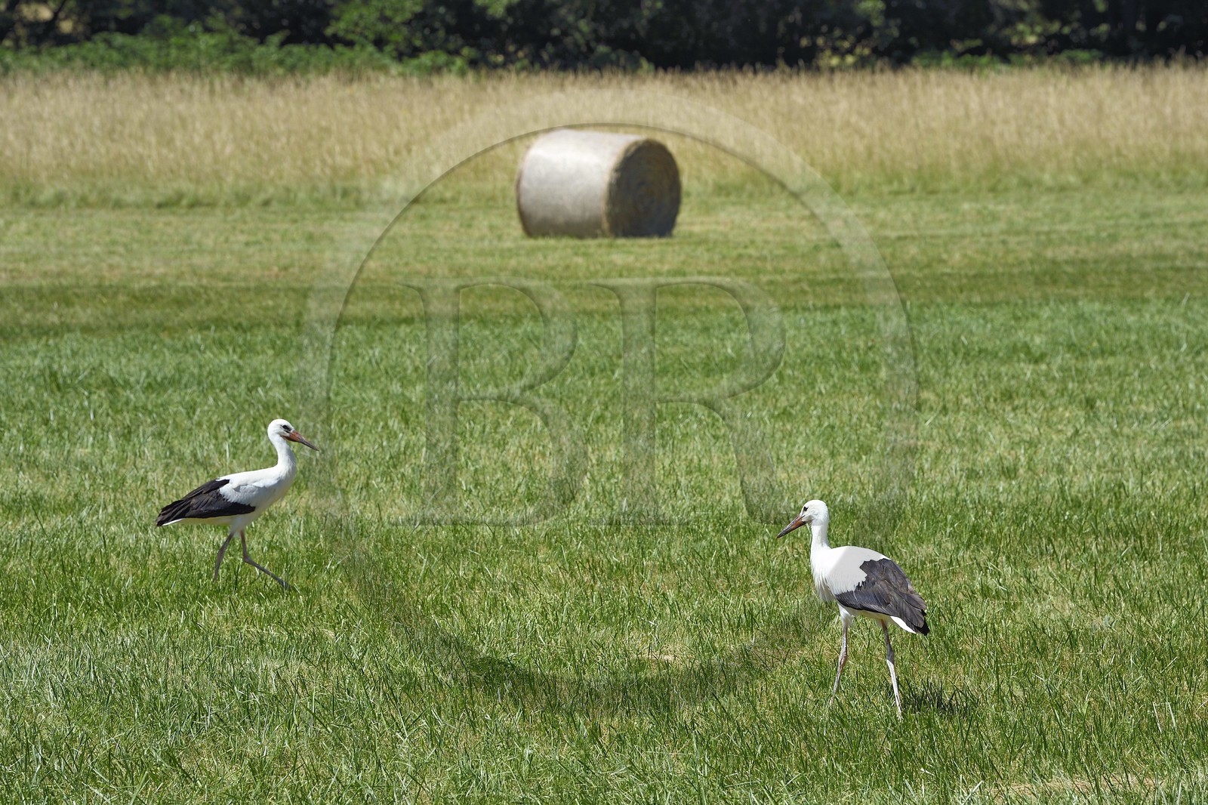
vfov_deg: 6.9
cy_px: 402
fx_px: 6709
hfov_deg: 10.3
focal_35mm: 200
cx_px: 604
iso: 200
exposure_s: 1/400
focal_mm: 200
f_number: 9
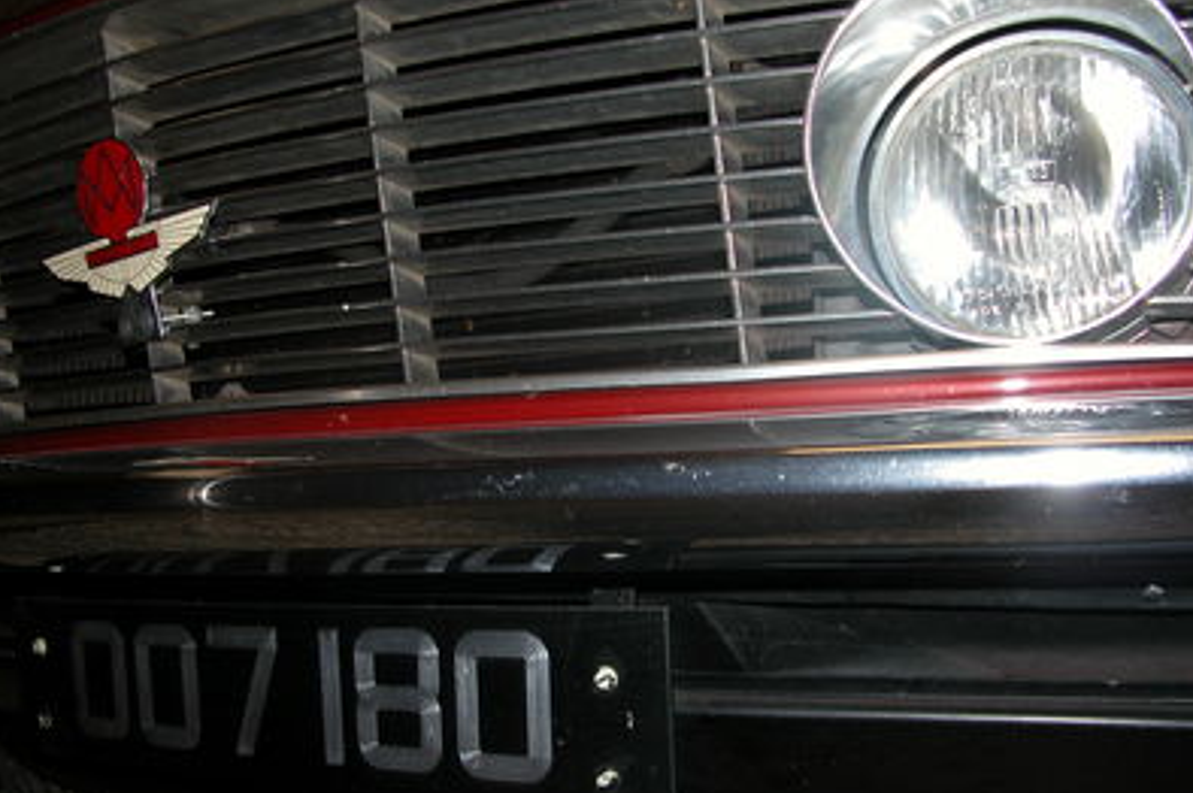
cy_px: 421
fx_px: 1225
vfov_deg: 35.9
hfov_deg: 51.9
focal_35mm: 37
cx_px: 593
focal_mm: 8.9
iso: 100
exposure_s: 1/60
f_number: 2.8
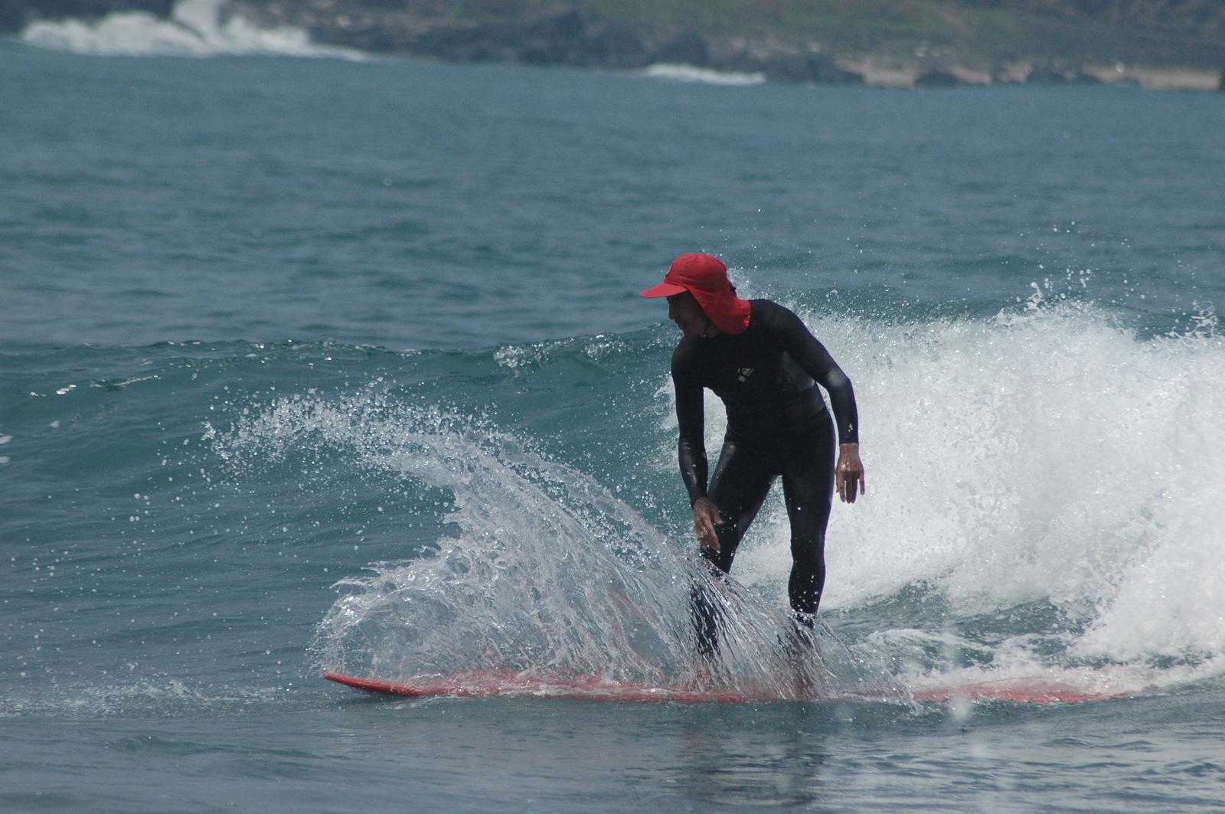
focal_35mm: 450
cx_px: 612
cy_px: 407
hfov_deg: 4.6
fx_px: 15295
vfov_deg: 3.0
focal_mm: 300
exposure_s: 1/3200
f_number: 7.1
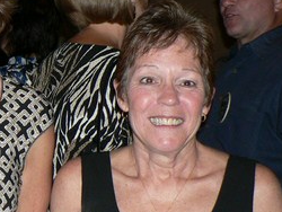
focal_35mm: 92
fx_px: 750
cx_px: -67
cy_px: 76
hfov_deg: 19.9
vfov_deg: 16.1
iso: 100
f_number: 2.8
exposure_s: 1/60
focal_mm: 6
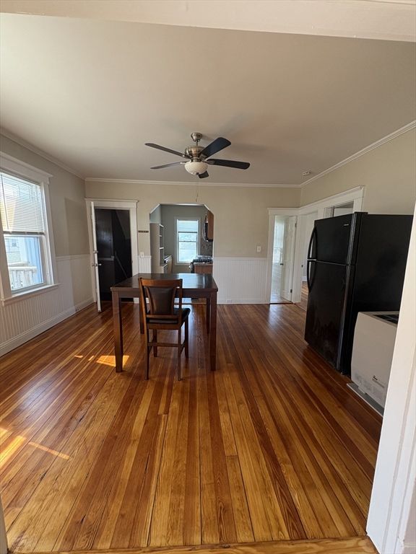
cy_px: 277
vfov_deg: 102.1
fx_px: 224
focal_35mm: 14
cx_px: 208
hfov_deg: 85.7
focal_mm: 2.22
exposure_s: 1/97
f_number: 2.2
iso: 200
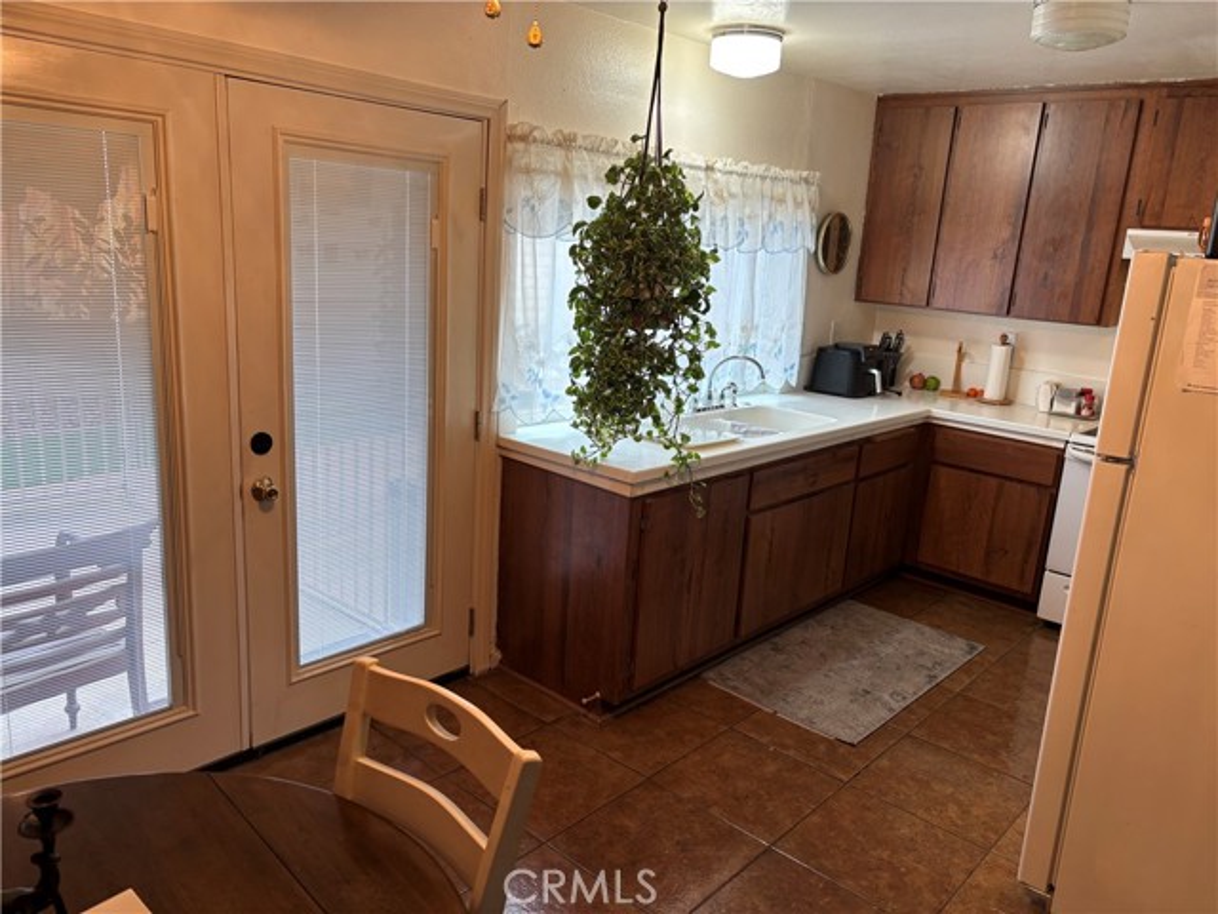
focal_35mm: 26
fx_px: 915
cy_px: 457
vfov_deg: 53.1
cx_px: 609
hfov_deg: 67.3
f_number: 1.6
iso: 80
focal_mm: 5.96
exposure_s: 1/60
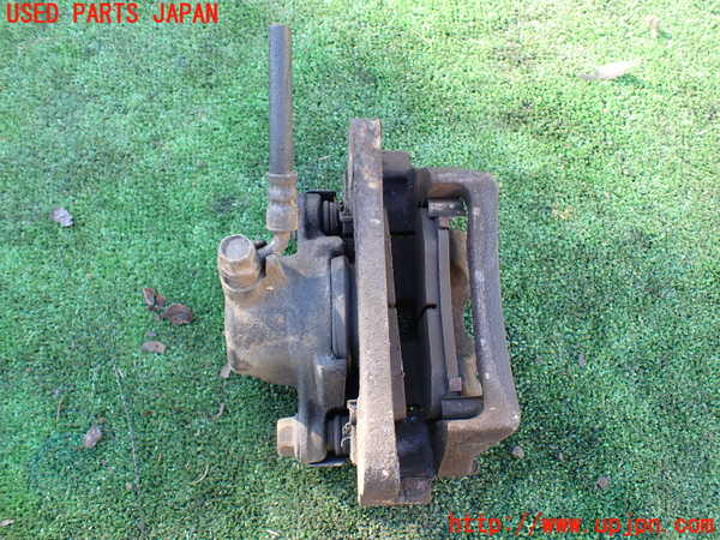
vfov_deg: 46.8
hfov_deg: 60.0
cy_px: 270
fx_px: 624
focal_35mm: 30
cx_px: 360
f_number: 2.3
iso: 160
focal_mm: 5.4
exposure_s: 1/125
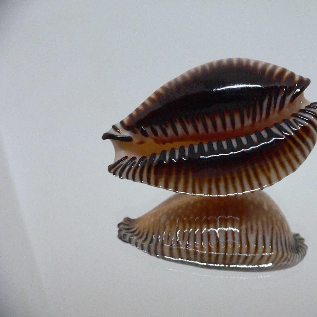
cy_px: 156
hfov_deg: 39.5
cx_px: 215
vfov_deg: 40.0
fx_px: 435
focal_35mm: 42
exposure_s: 1/50
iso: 200
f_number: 2.8
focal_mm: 4.6
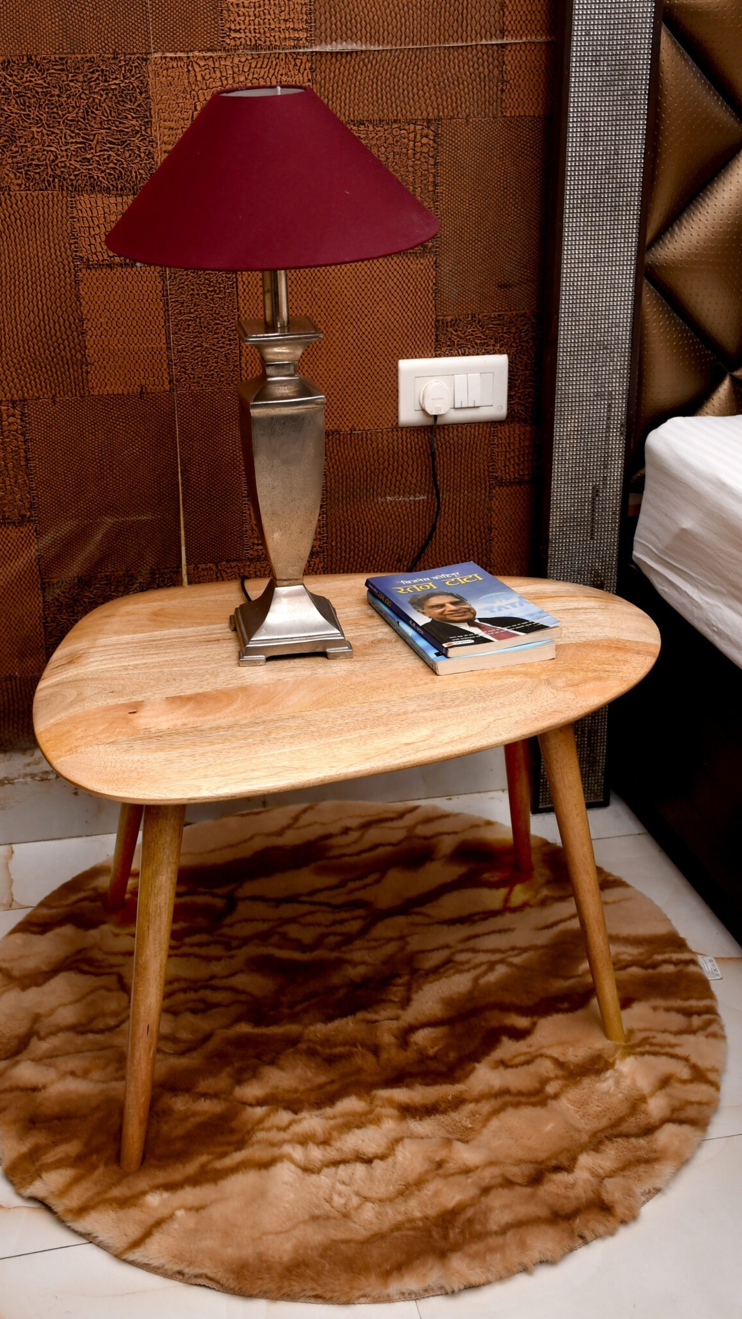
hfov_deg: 28.3
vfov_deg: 48.4
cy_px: 659
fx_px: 1469
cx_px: 377
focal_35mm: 42
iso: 500
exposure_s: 1/125
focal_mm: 27
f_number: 6.3
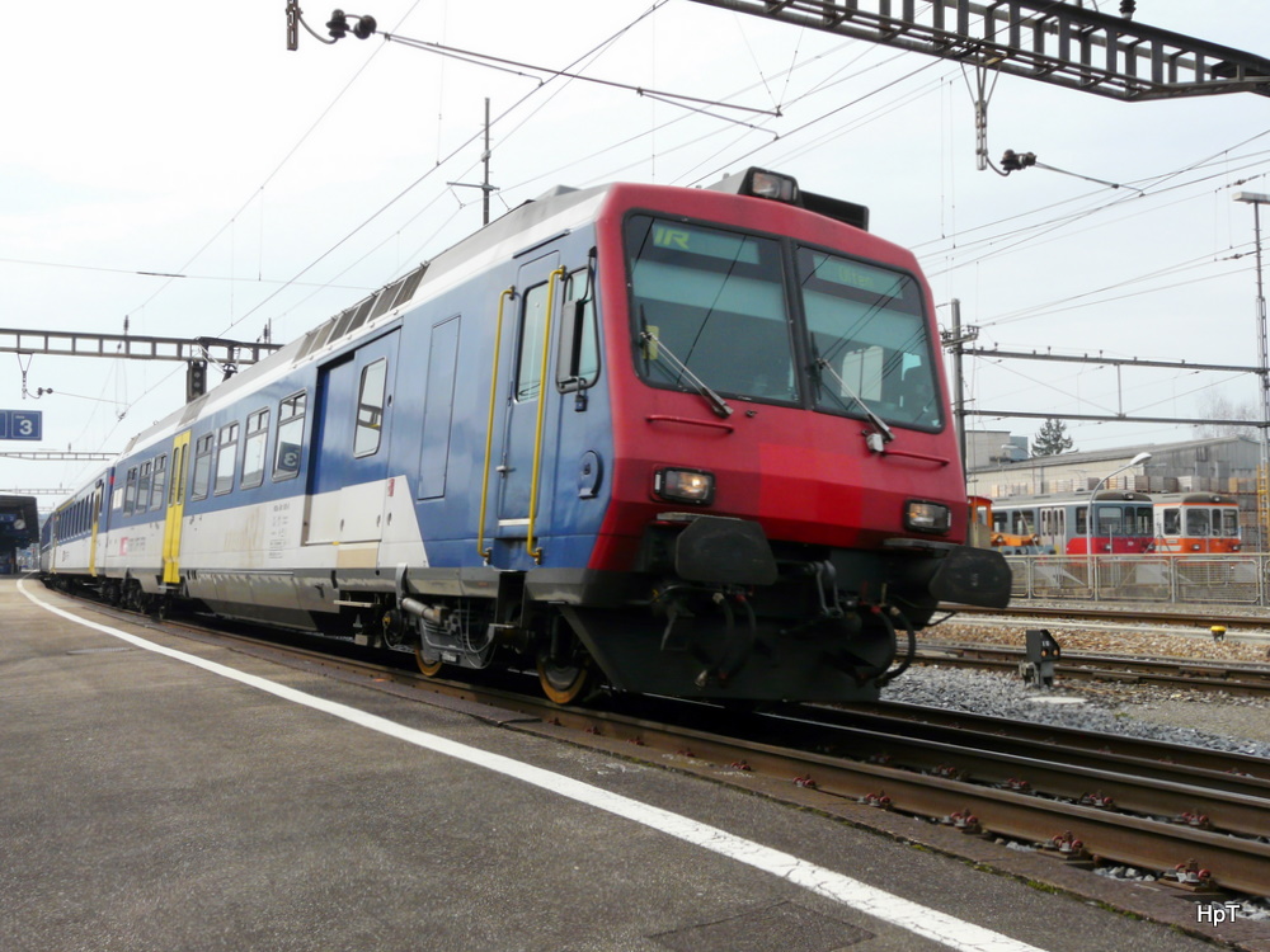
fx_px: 1394
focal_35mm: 38
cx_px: 635
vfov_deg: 37.7
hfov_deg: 49.0
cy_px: 476
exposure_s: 1/320
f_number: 5.6
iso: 100
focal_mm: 6.3
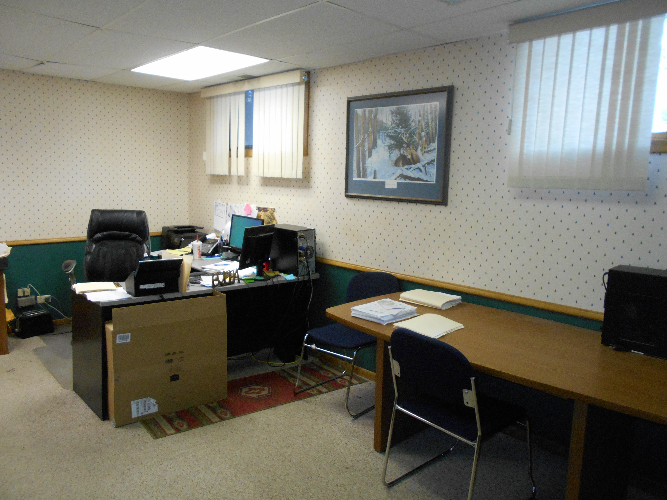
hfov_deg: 67.3
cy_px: 250
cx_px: 334
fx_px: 501
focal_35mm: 26
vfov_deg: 53.1
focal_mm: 4.6
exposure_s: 1/30
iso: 400
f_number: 3.2
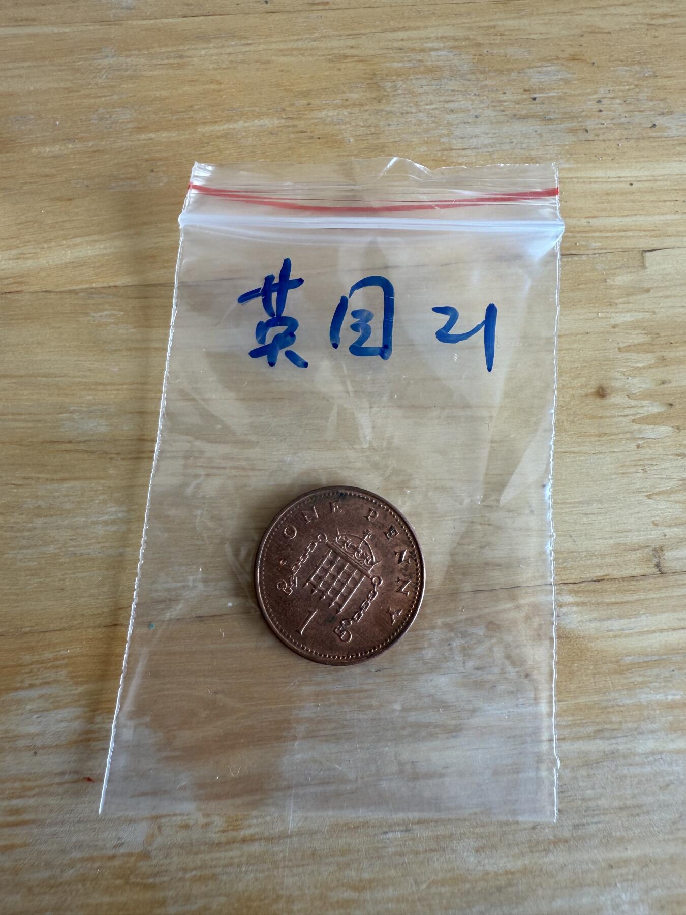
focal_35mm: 24
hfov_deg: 56.8
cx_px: 343
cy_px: 458
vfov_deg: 71.6
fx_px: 634
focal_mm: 2.22
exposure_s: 1/99
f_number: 2.2
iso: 40
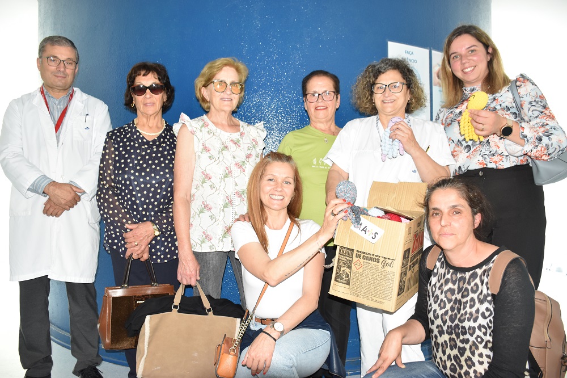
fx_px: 425
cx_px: 284
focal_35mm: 27
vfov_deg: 47.9
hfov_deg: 67.4
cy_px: 189
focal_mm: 18
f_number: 3.5
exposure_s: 1/60
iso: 1000
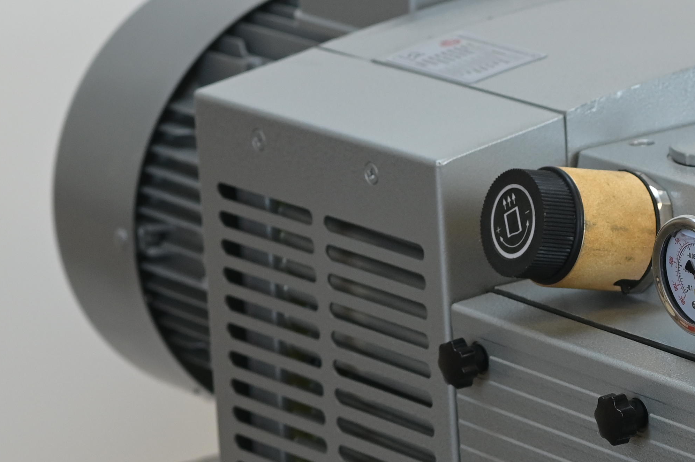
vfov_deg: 5.3
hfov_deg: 7.9
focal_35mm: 258
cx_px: 793
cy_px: 291
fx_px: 4977
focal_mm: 85
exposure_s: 1/200
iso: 1000
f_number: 5
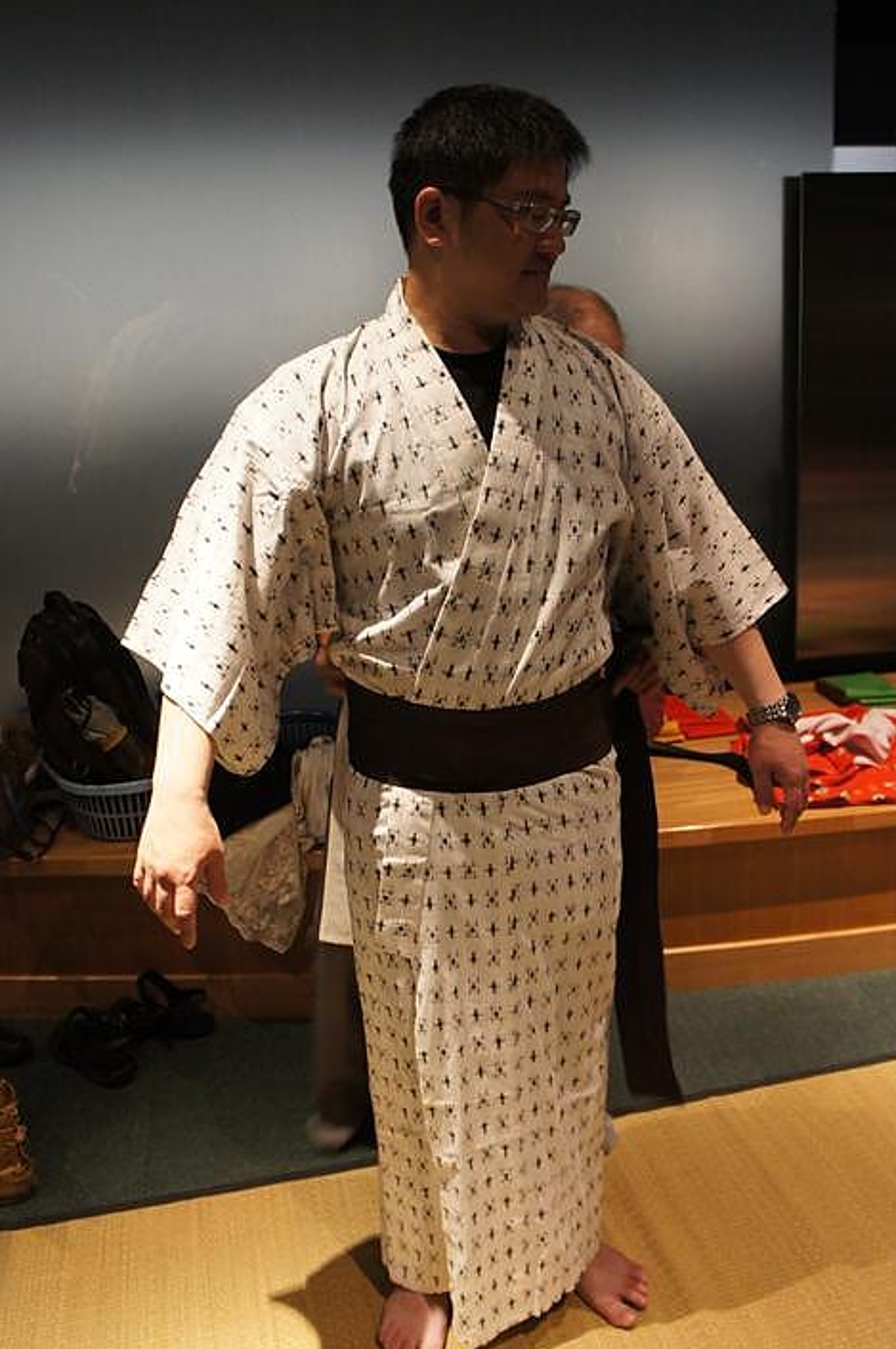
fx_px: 1272
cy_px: 634
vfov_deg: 55.8
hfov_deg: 38.8
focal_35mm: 34
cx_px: 478
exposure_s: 1/30
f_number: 4
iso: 1000
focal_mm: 20
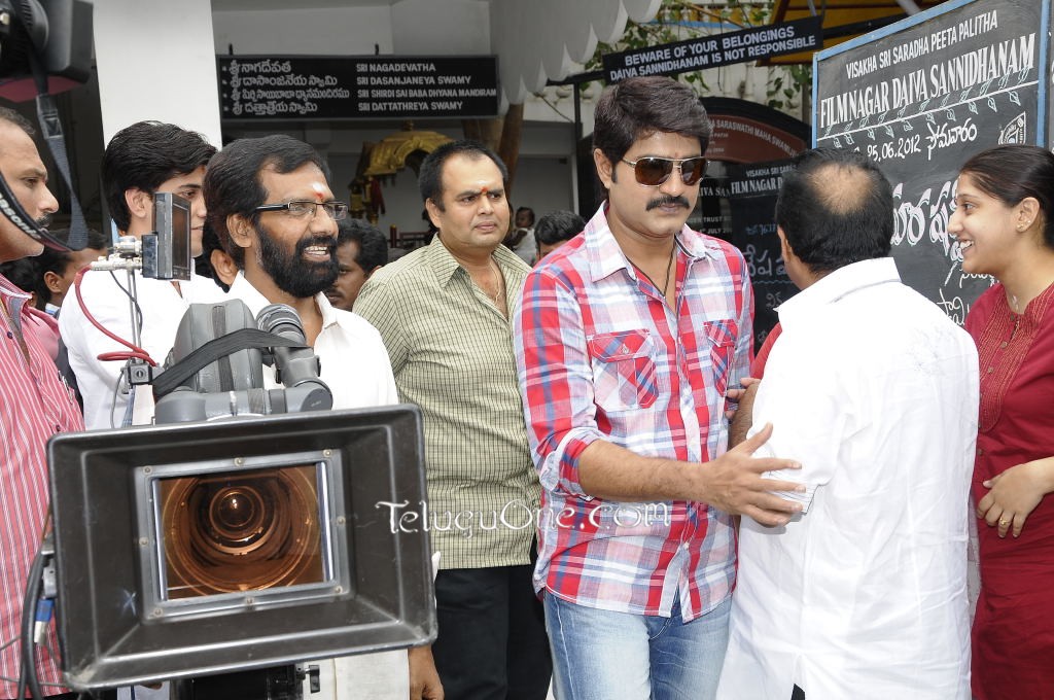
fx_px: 1491
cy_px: 350
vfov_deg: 26.4
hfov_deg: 38.9
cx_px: 527
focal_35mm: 51
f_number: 6.3
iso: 250
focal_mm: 34
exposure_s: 1/125
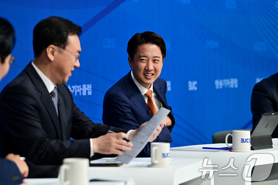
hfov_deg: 11.1
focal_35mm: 185
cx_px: 139
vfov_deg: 7.4
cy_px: 92
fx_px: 1428
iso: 500
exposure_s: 1/250
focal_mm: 185
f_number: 4.5
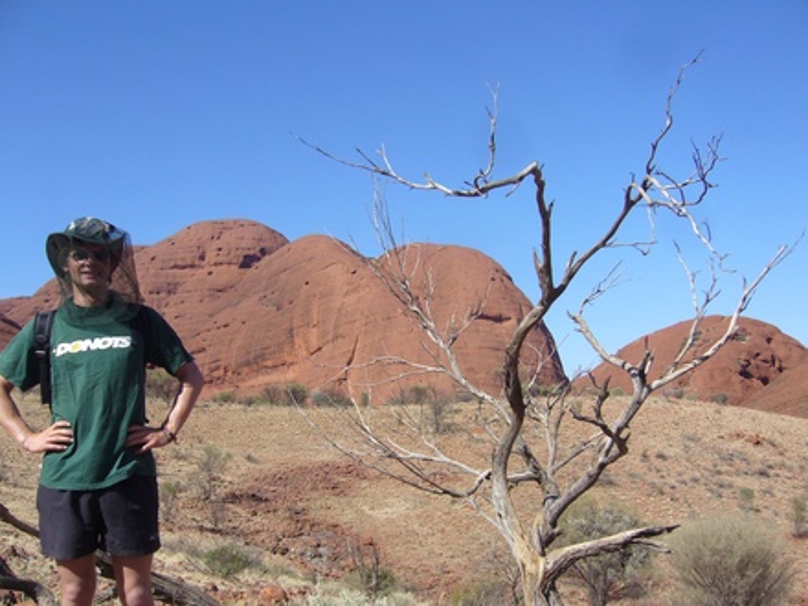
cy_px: 303
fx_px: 817
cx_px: 404
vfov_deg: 40.7
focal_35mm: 35
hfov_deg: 52.6
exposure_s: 1/320
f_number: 5.6
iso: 80
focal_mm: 5.8
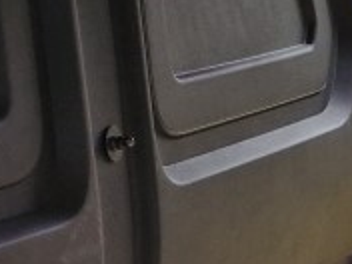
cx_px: -422
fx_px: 1332
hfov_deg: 12.6
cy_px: 286
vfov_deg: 11.2
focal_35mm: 131
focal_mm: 5.4
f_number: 1.8
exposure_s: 1/552
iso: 50
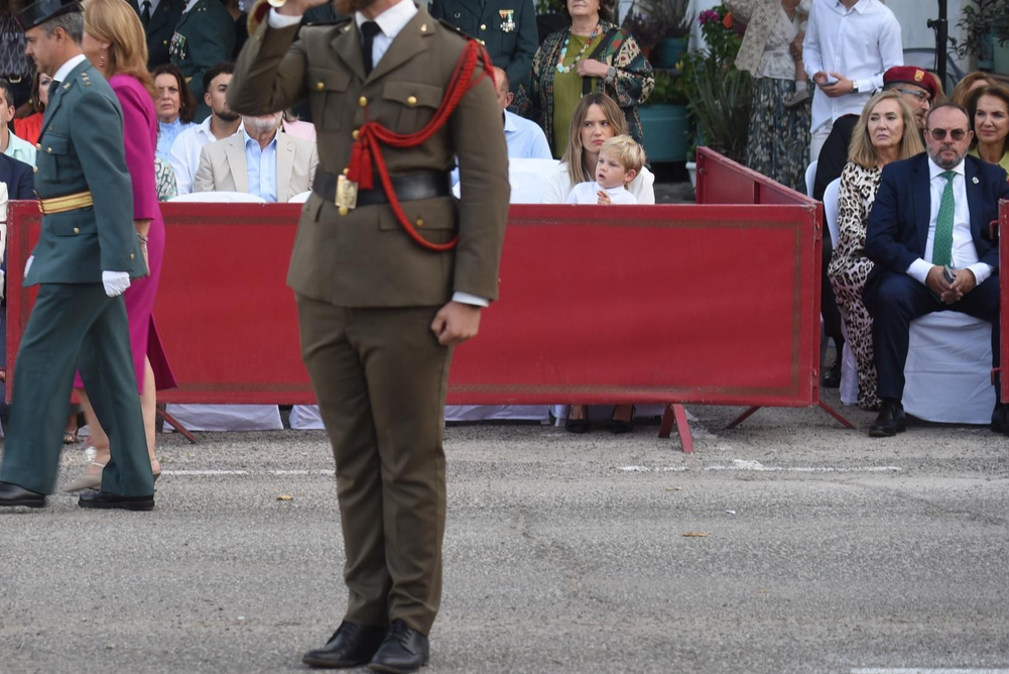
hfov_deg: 11.4
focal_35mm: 179
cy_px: 213
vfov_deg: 7.7
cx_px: 224
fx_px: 5018
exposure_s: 1/160
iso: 200
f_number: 4
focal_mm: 112
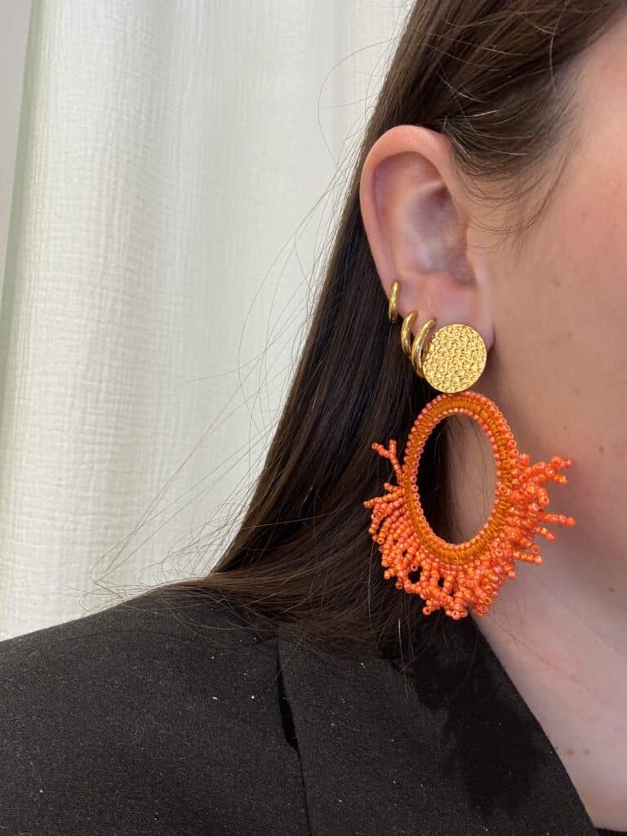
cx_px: 314
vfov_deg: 60.0
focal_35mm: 30
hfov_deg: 46.8
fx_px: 725
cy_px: 418
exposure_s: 1/50
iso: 50
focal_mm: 2.69
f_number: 1.9
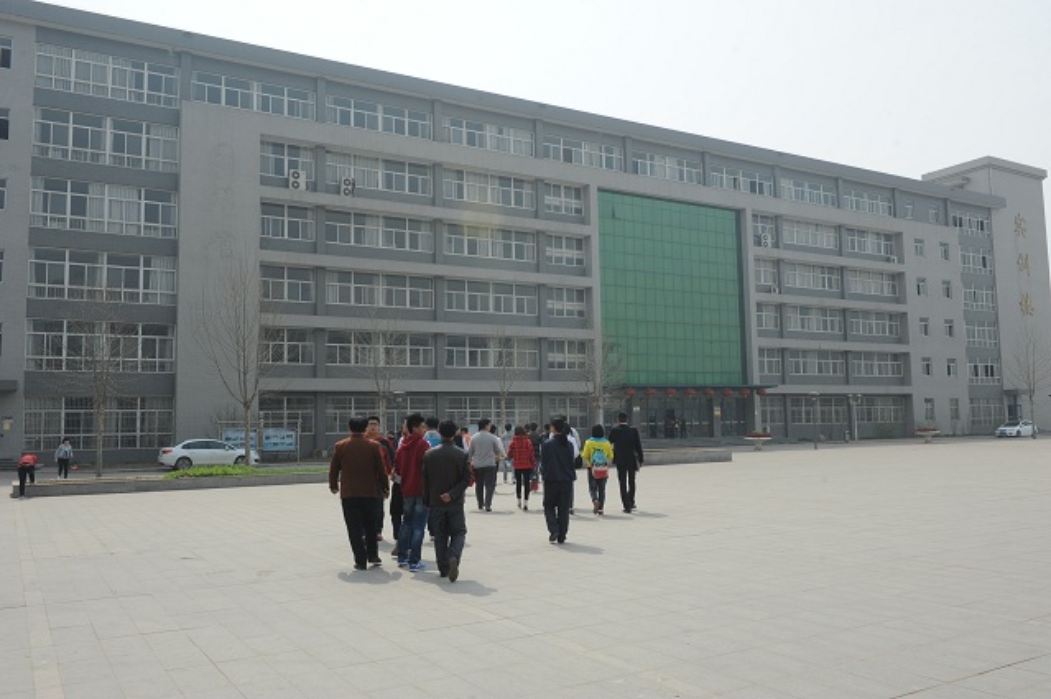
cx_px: 526
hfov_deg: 60.3
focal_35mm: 31
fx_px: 904
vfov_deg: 42.3
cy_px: 350
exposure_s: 1/500
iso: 320
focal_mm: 31
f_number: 11
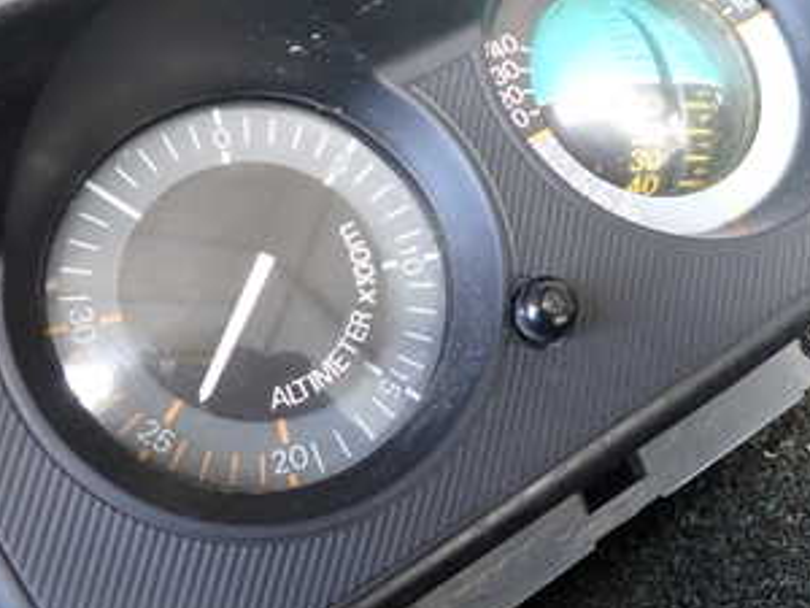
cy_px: 130
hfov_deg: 38.2
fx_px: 1170
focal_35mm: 50
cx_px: 405
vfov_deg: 28.5
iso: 200
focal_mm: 4.5
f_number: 2
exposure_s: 1/40
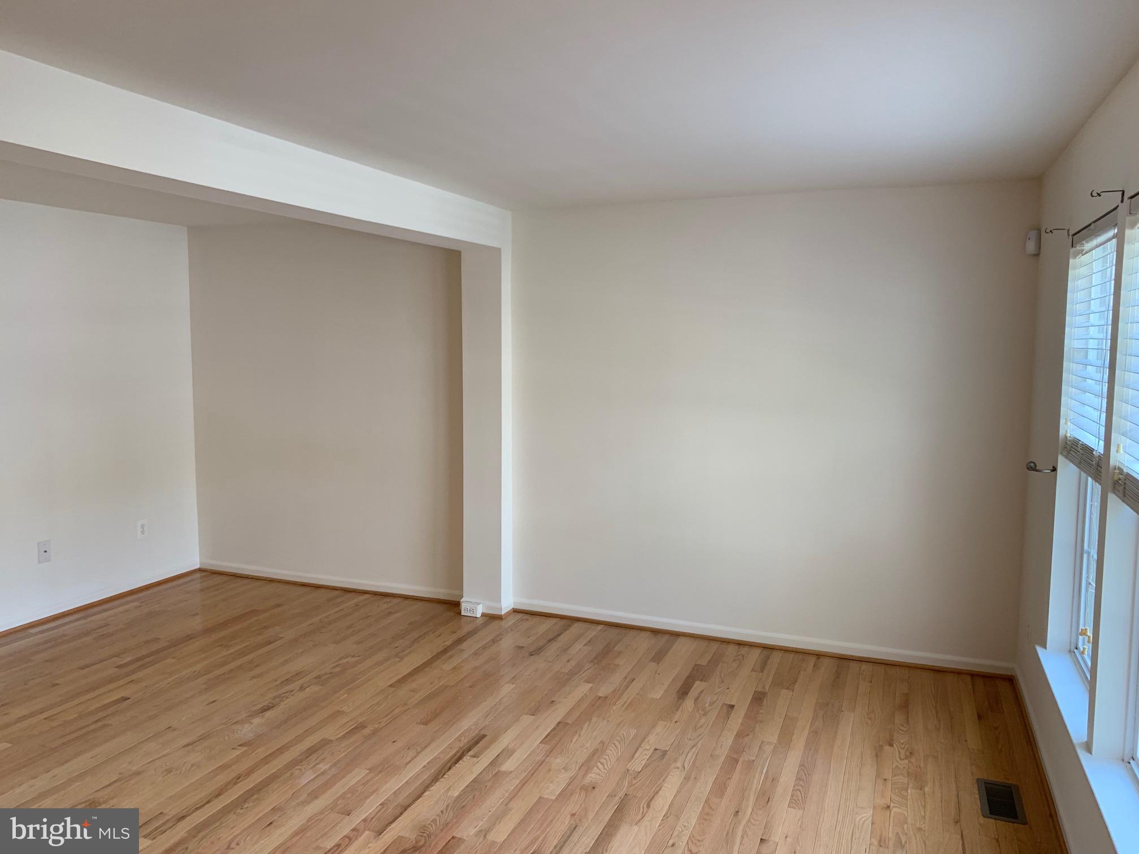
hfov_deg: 67.3
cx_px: 570
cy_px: 427
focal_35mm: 26
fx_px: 856
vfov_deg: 53.1
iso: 50
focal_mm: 4.25
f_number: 1.8
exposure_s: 1/60
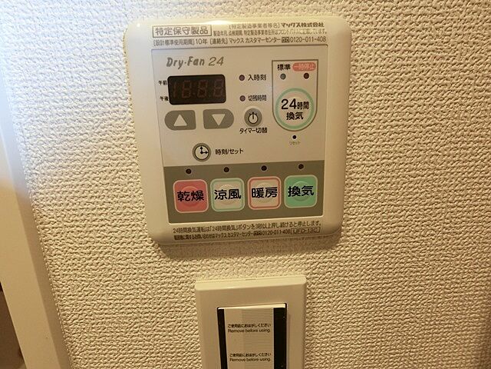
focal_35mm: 19
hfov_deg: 84.7
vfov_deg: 68.7
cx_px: 246
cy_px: 184
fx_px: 269
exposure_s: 1/125
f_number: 2.7
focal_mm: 4.06
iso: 250
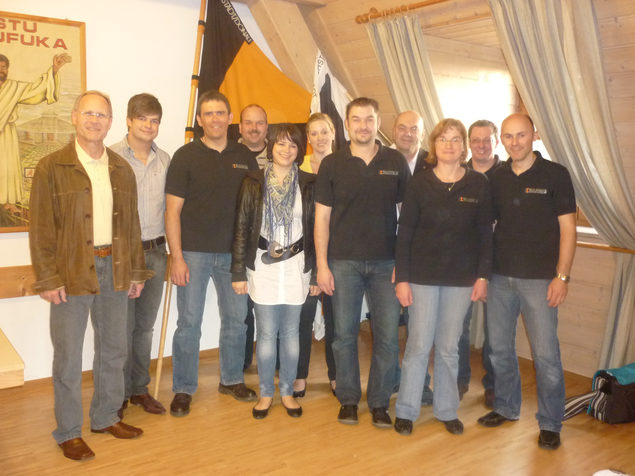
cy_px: 238
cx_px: 318
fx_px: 605
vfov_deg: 42.9
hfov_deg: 55.4
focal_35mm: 33
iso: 400
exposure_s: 1/8
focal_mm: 5.5
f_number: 2.8
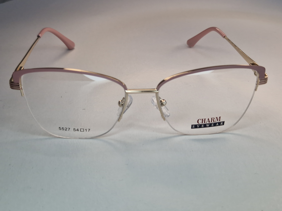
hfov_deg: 73.9
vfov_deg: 58.9
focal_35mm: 23
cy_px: 106
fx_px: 187
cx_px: 141
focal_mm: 5.4
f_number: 1.8
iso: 50
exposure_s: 1/224
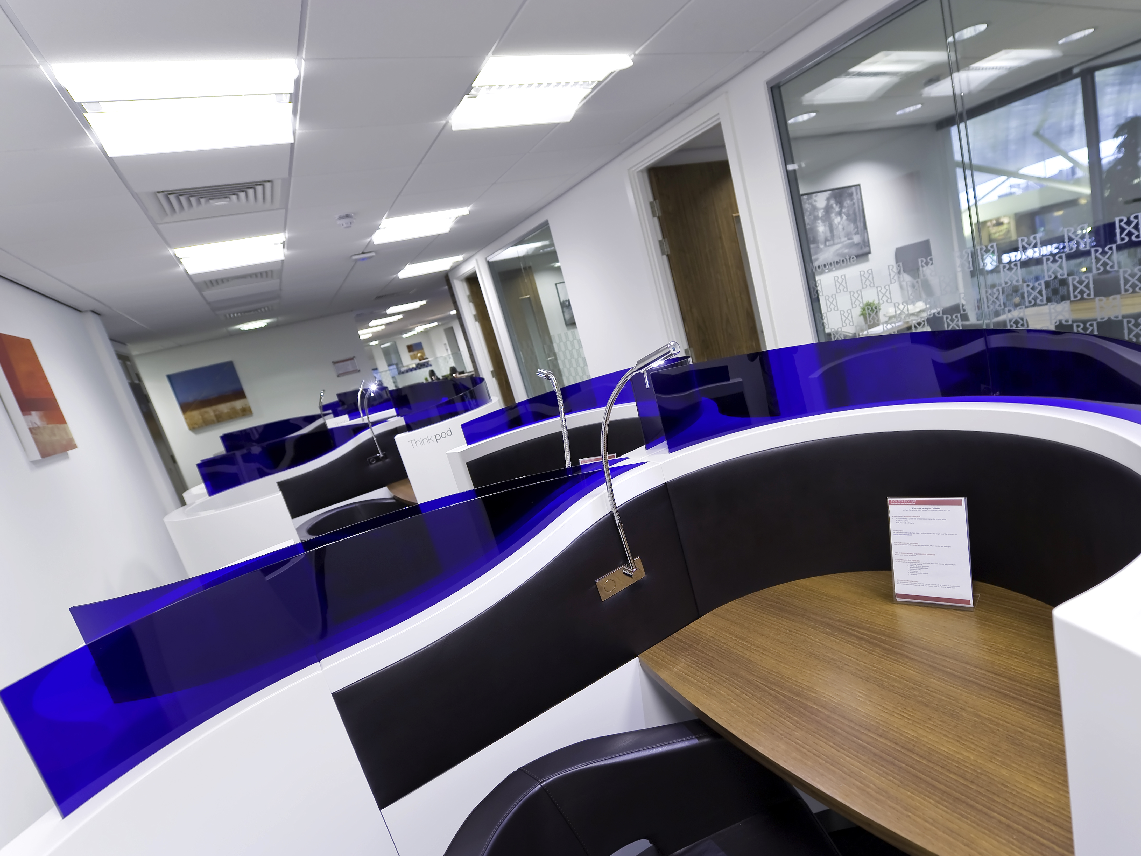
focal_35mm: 19
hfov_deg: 84.0
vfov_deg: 68.7
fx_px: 626
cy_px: 439
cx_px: 663
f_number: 4
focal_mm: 17
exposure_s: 1/30
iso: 200
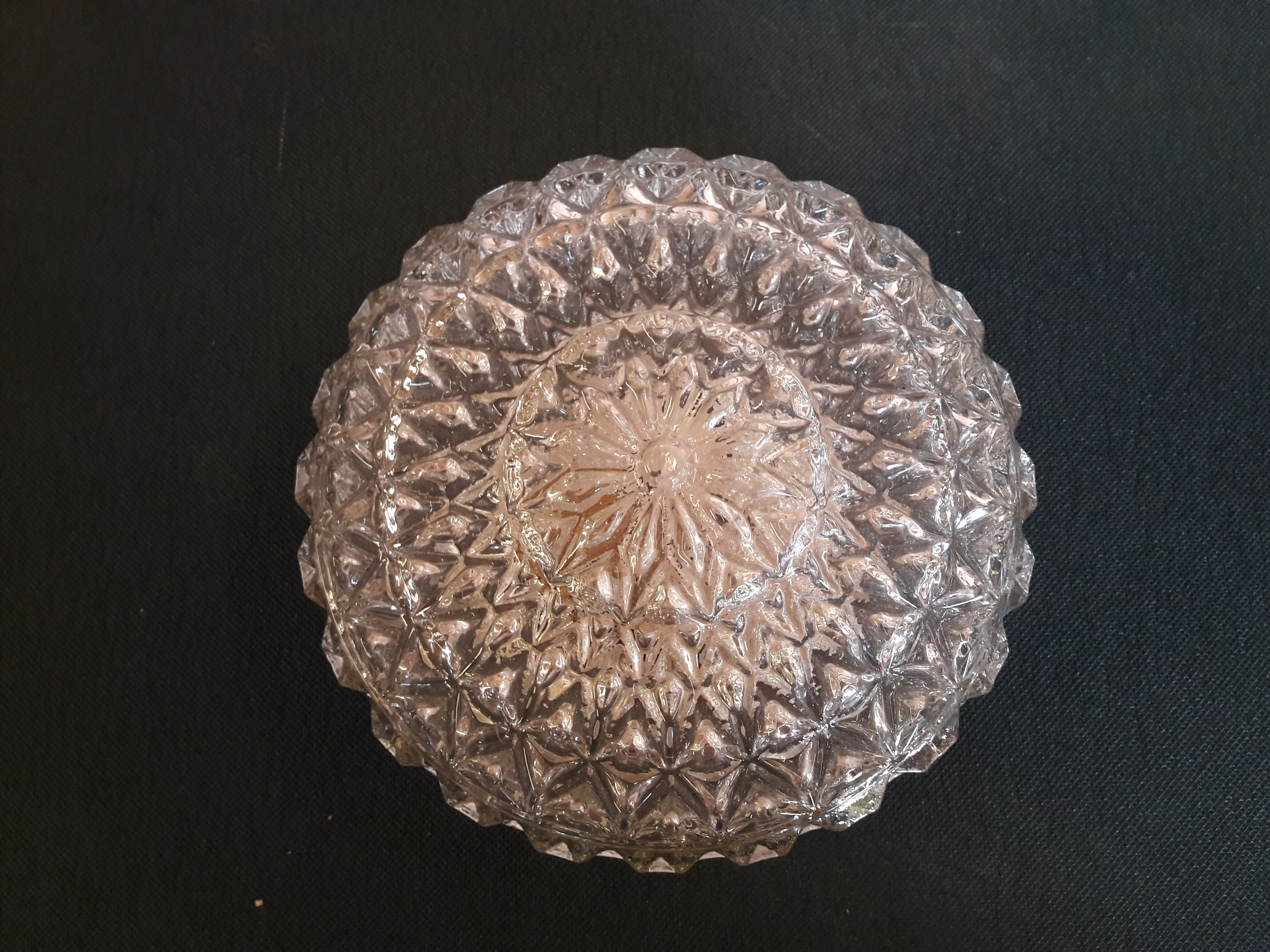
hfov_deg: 63.4
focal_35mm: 28
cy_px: 476
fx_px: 1027
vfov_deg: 49.7
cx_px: 635
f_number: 1.9
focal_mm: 3.7
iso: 125
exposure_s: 1/33
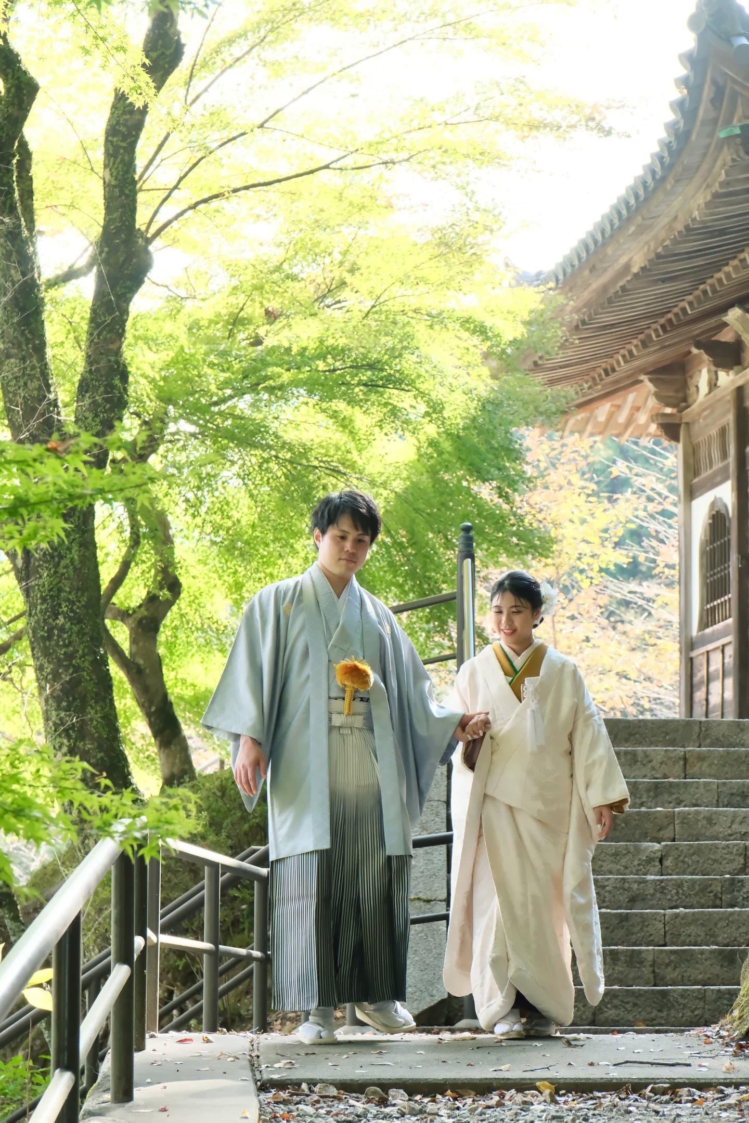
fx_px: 3277
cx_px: 374
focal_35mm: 105
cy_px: 562
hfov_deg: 13.0
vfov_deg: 19.5
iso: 1600
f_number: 5.6
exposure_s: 1/160
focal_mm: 70
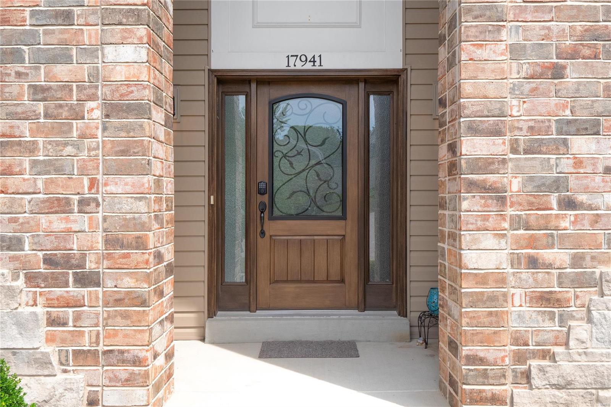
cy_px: 204
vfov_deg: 36.9
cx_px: 306
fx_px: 611
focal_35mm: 36
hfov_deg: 53.1
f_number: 8
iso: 400
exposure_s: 1/400
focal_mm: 18
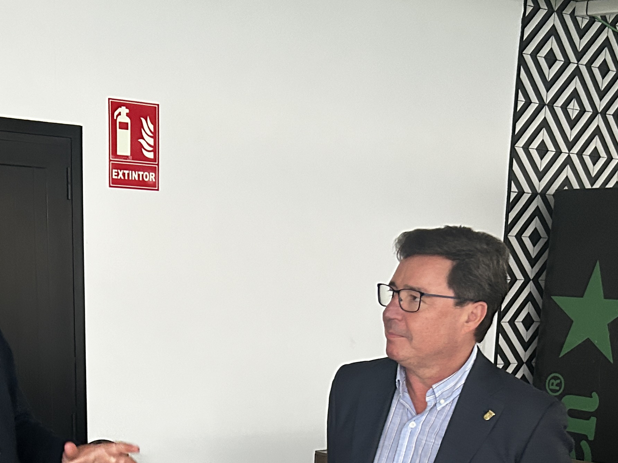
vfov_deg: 23.2
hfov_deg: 32.4
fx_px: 1053
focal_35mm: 59
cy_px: 524
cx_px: 205
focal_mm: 5.7
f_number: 1.5
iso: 500
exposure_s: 1/58
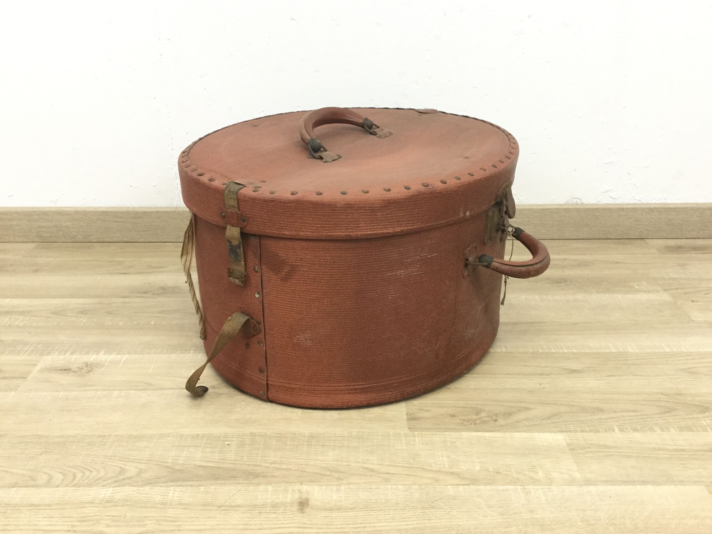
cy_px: 260
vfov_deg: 44.2
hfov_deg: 56.8
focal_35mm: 32
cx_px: 353
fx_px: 658
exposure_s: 1/33
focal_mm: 3.3
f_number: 2.4
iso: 125
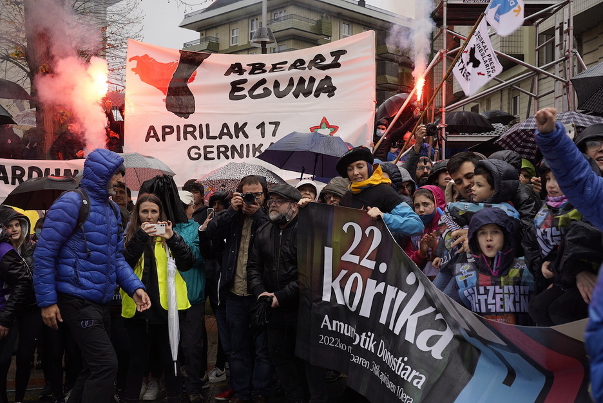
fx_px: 687
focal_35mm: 41
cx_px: 302
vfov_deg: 32.7
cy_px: 202
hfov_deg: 47.4
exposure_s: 1/160
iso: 160
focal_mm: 41
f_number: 6.3
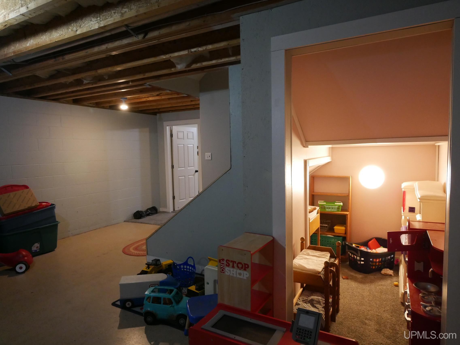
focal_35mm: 24
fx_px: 319
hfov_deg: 71.6
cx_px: 230
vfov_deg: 56.8
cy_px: 172
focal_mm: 12
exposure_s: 1/60
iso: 2500
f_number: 4
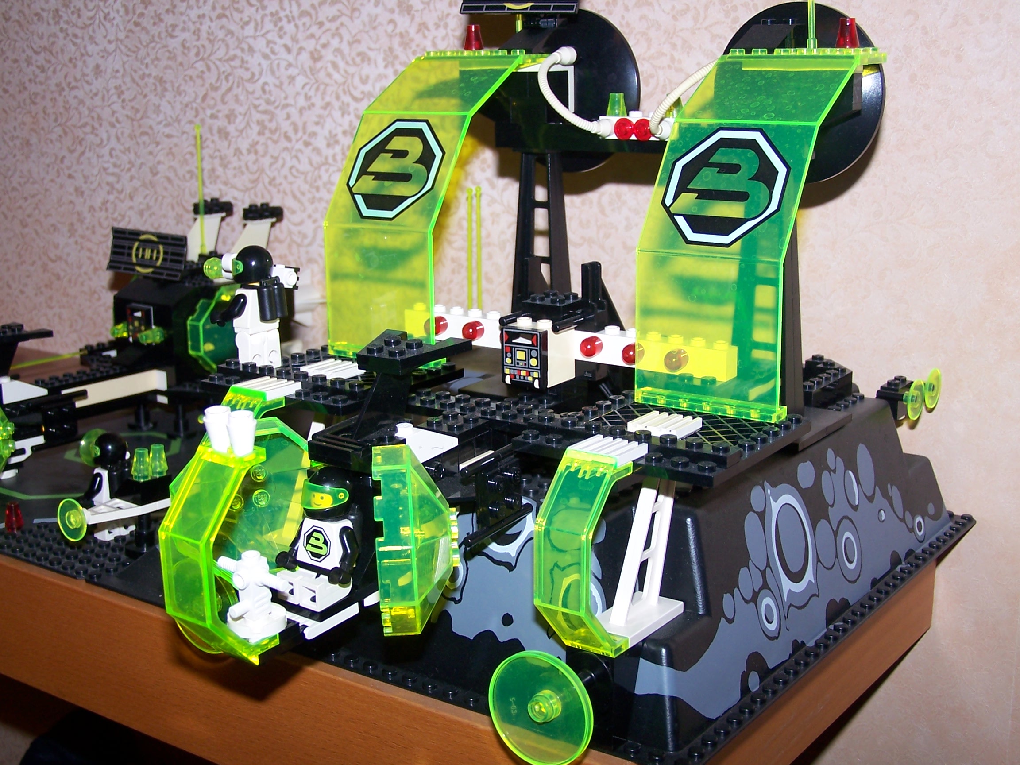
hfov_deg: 37.5
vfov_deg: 28.6
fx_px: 1503
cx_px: 510
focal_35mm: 51
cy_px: 382
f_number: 3.2
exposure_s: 1/60
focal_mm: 8.5
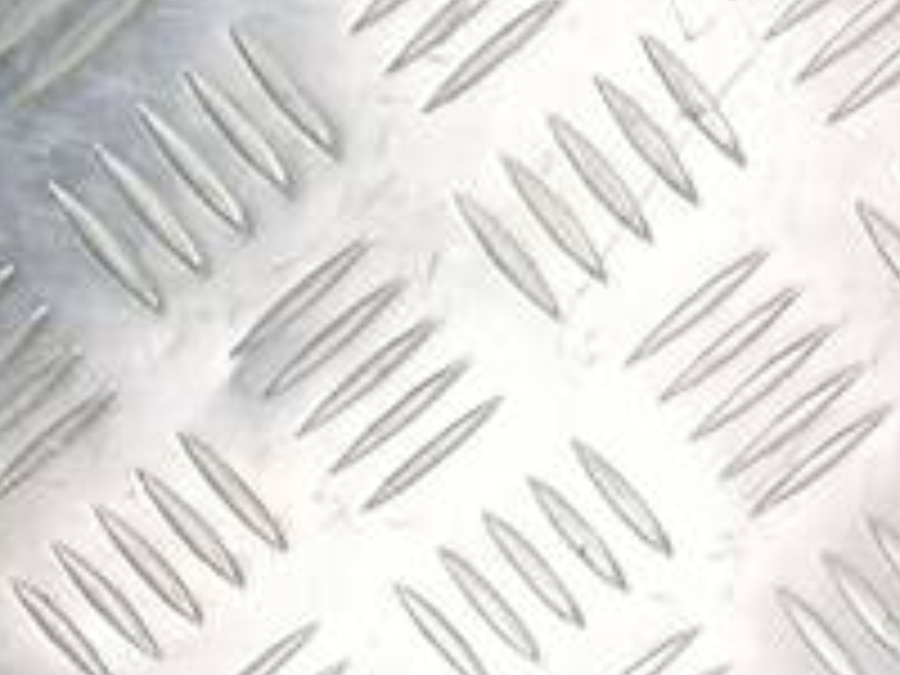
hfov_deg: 13.3
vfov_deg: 9.5
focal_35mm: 138
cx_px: -562
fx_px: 3588
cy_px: 1620
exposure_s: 1/50
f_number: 1.6
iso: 81
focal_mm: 4.11
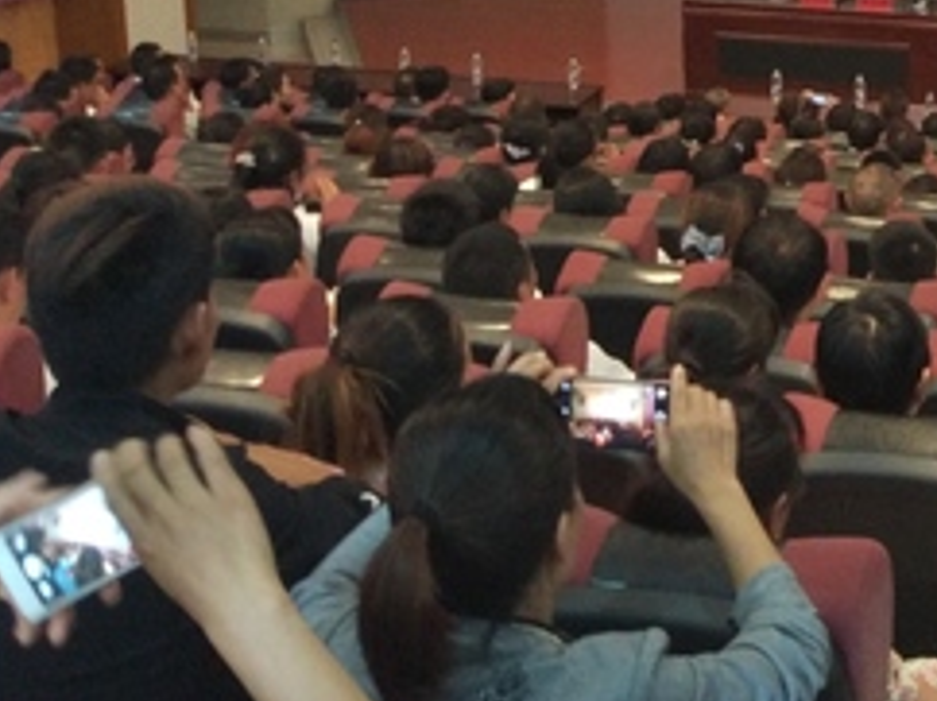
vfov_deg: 17.7
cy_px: -17
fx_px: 2190
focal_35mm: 81
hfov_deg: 22.5
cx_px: 1073
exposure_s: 1/17
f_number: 2
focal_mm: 4.26
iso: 800
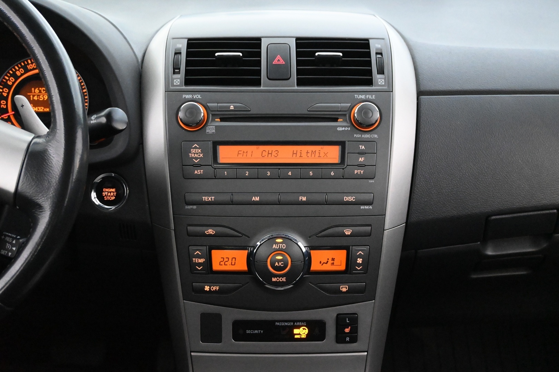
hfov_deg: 43.0
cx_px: 280
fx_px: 710
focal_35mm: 46
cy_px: 186
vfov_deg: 29.4
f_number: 4.8
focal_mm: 30.5
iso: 11400
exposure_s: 1/50
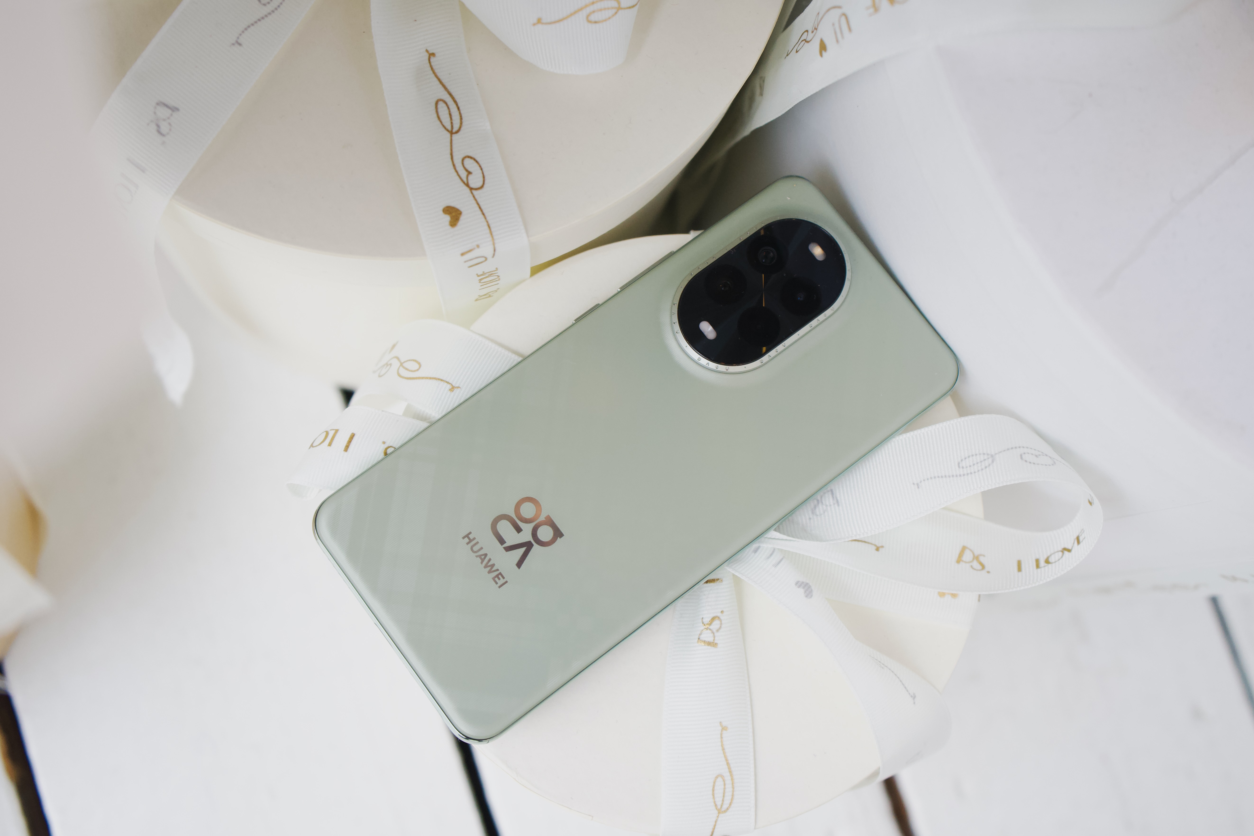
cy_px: 418
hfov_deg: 48.5
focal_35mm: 40
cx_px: 627
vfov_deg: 33.4
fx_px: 1393
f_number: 4.5
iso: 2000
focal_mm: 40
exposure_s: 1/160
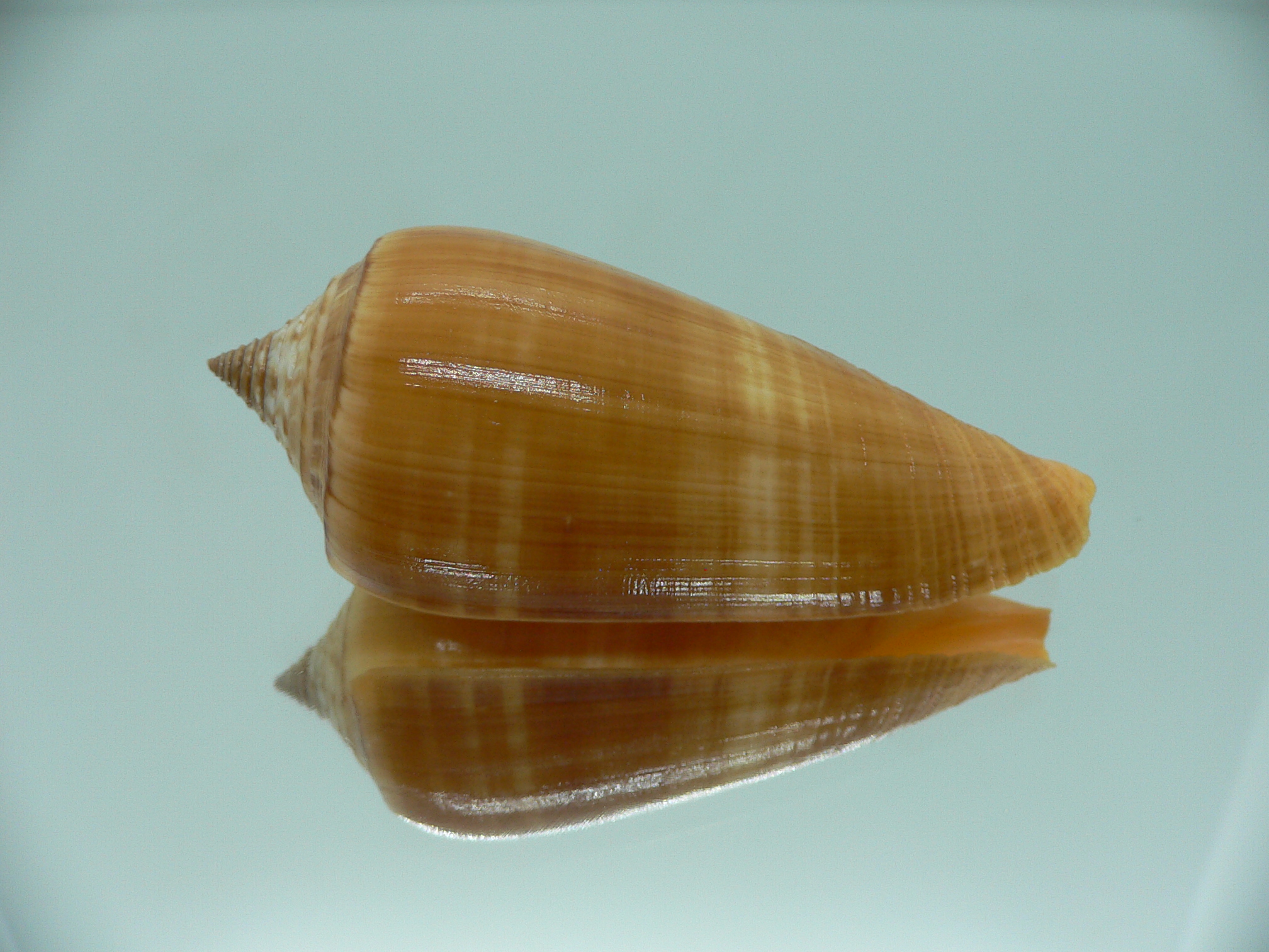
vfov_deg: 40.7
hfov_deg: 52.6
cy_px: 476
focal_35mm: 35
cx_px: 634
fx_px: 1283
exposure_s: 1/60
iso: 80
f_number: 2.8
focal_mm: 4.6
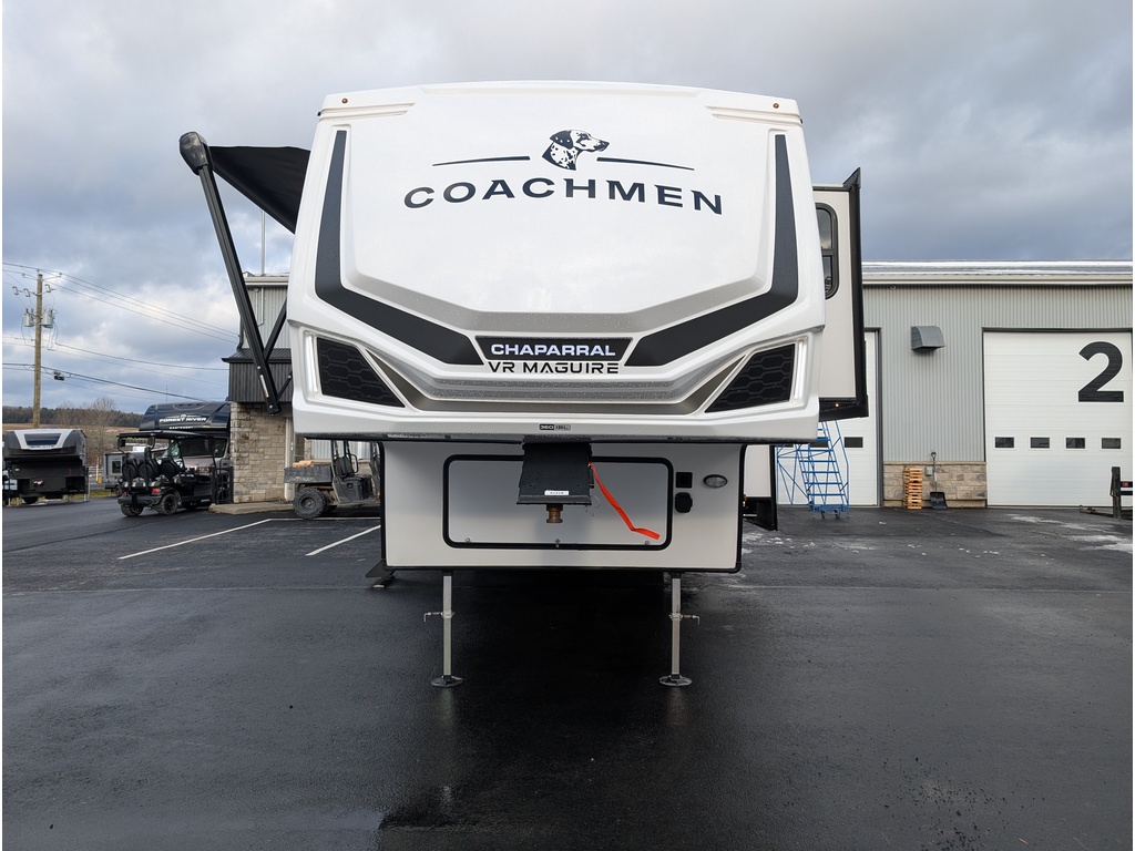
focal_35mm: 24
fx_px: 787
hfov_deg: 71.6
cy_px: 426
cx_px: 568
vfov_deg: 56.8
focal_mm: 6.9
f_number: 1.68
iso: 22
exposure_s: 1/433
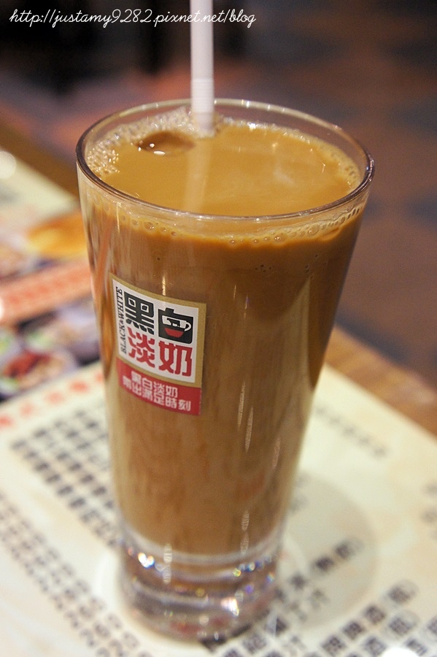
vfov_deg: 45.0
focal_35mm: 44
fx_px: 793
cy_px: 328
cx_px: 218
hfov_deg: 30.8
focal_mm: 29
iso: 1250
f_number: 4
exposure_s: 1/50
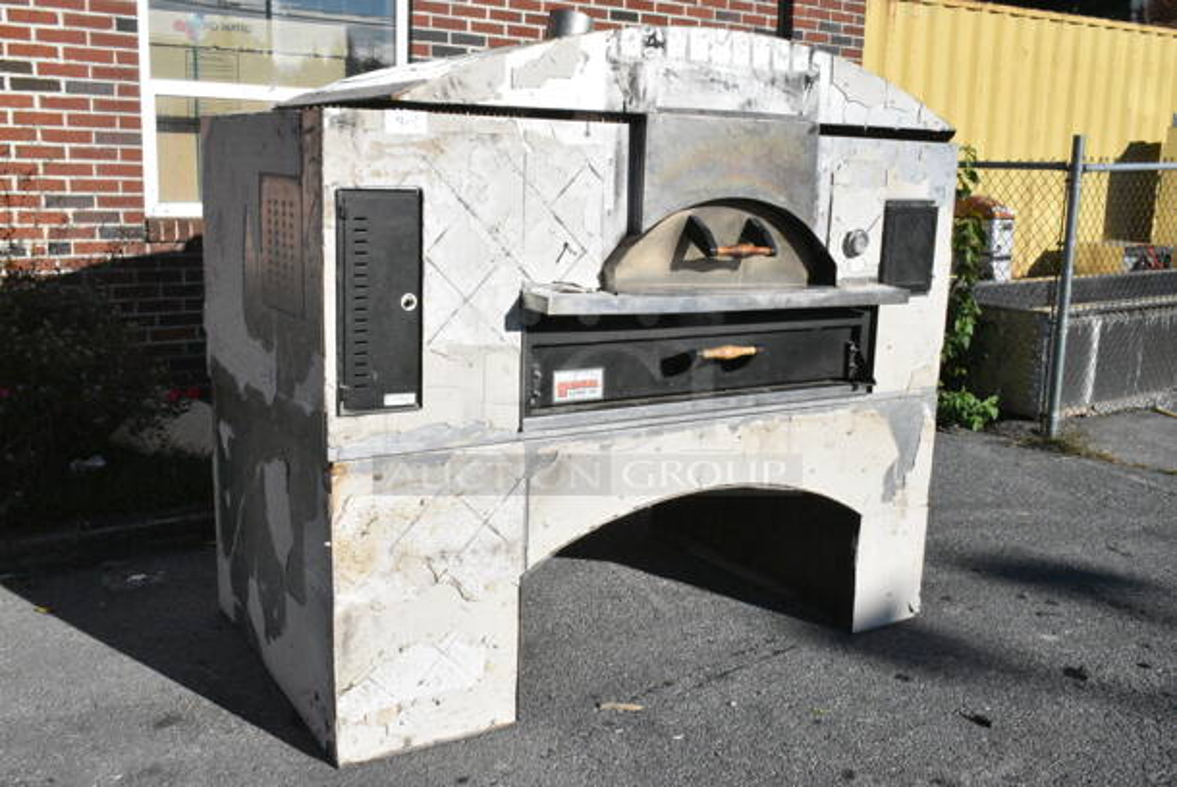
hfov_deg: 55.1
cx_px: 588
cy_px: 394
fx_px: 1129
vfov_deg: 38.4
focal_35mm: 34
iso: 6400
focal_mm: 23
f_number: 22
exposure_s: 1/2000
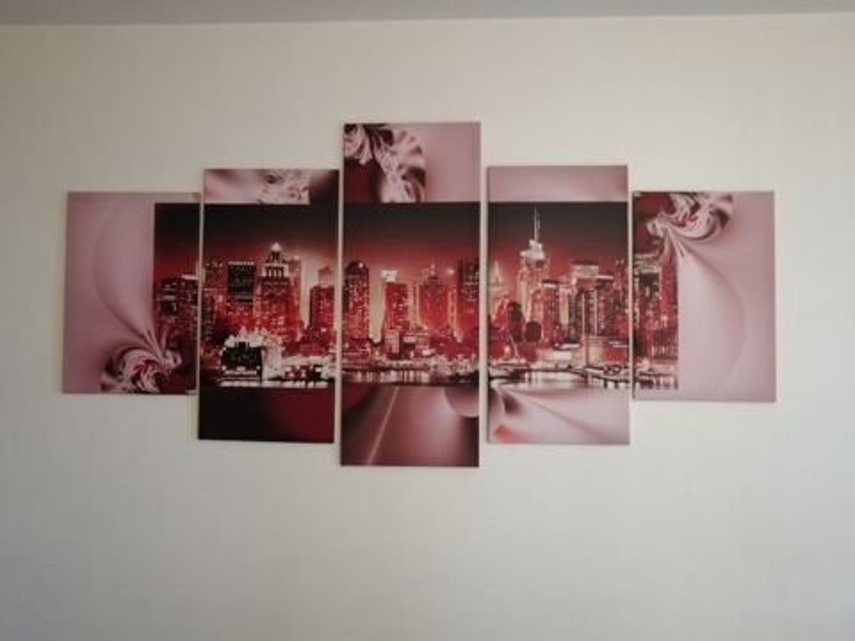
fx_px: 790
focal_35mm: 32
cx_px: 428
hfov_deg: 56.8
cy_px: 320
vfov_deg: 44.2
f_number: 1.8
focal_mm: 3.88
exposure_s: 1/17.1
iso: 640
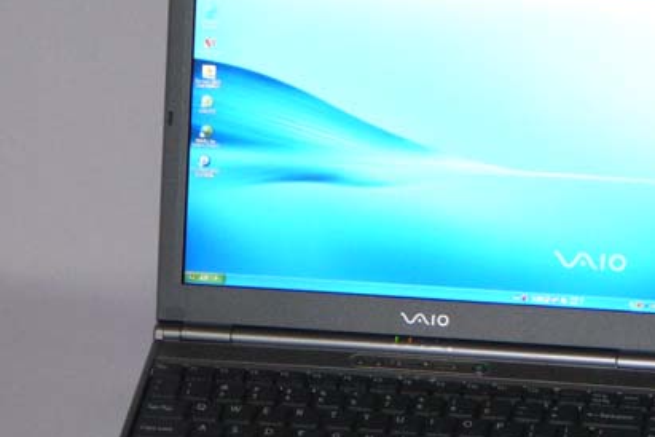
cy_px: 292
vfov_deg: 7.2
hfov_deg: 10.8
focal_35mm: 191
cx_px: 421
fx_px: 3475
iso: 250
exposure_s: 1/30
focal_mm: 17.6
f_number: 3.9
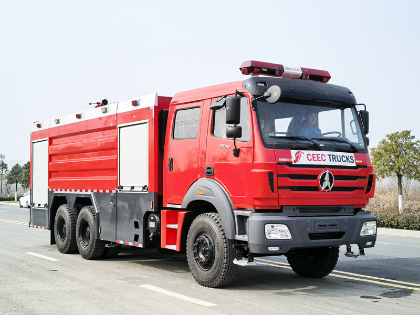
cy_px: 158
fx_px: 619
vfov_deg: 28.6
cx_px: 210
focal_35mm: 51
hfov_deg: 37.5
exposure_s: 1/3676
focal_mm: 5.75
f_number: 1.4
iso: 50
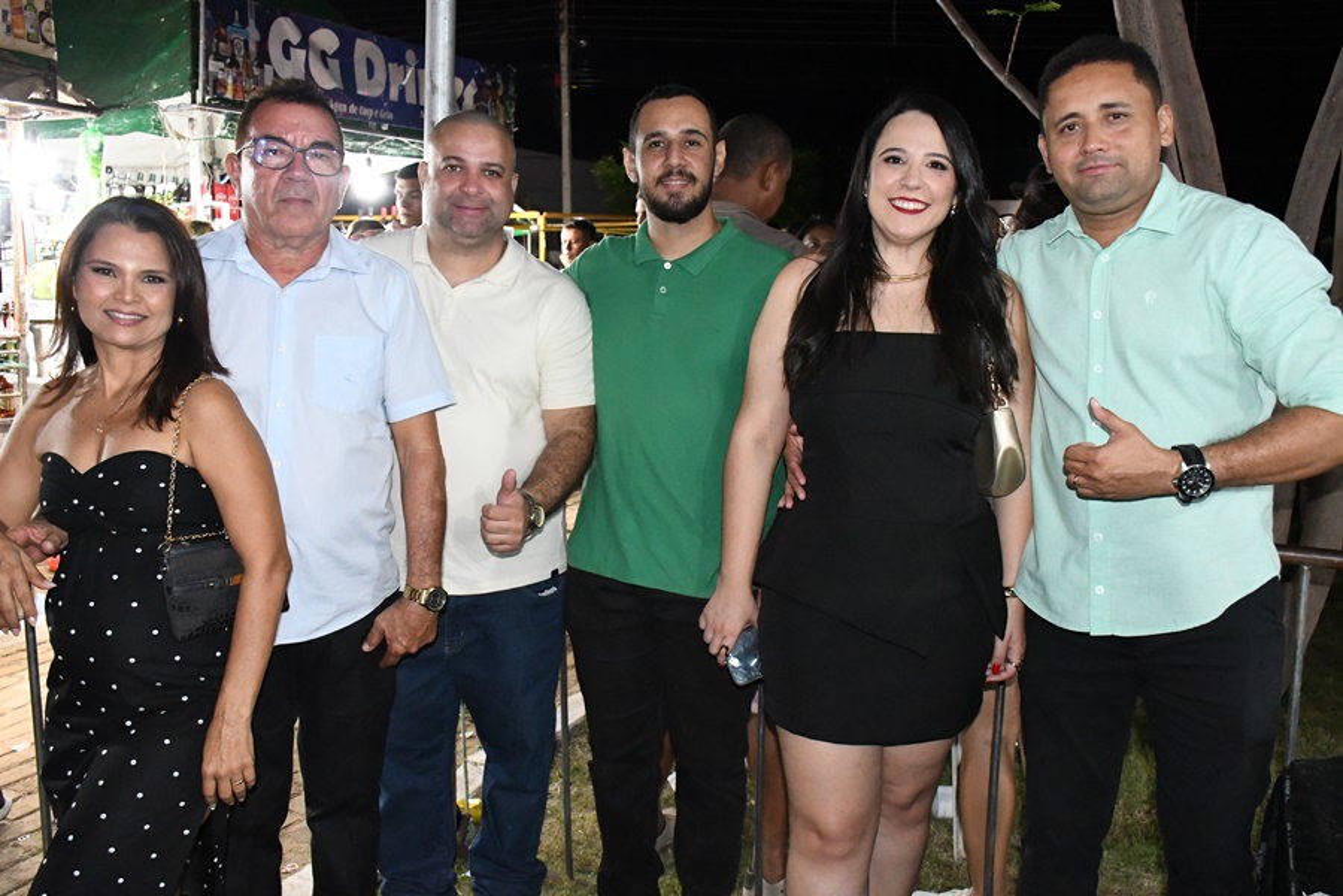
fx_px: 1231
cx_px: 672
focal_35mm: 33
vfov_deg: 40.0
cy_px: 448
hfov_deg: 57.2
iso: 8000
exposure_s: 1/100
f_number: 6.3
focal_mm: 22
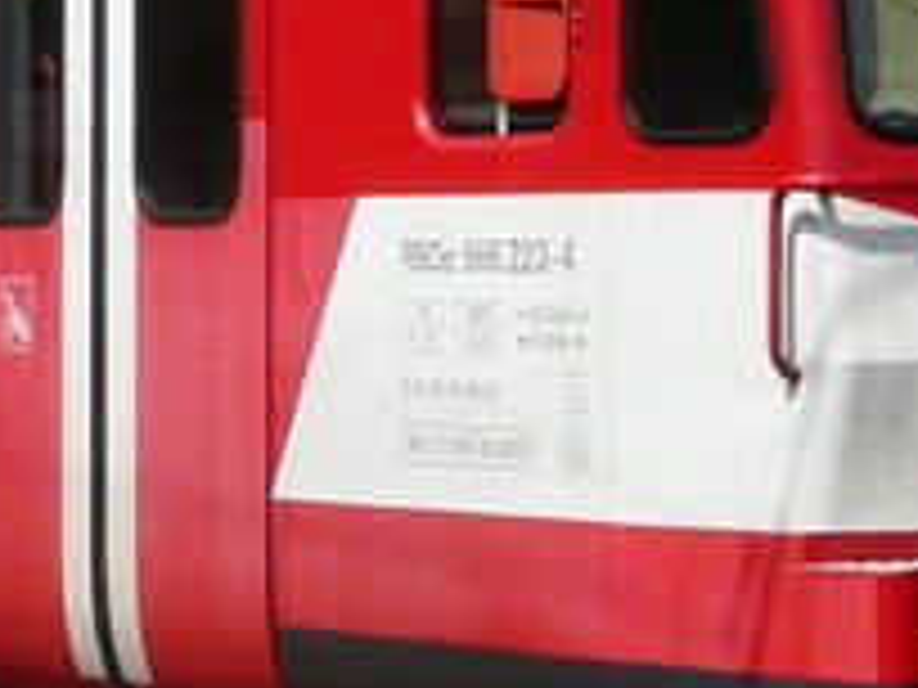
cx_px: 356
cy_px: 85
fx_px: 5993
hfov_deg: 8.8
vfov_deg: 6.6
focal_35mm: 226
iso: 100
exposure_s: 1/500
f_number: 6.3
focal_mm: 7.5
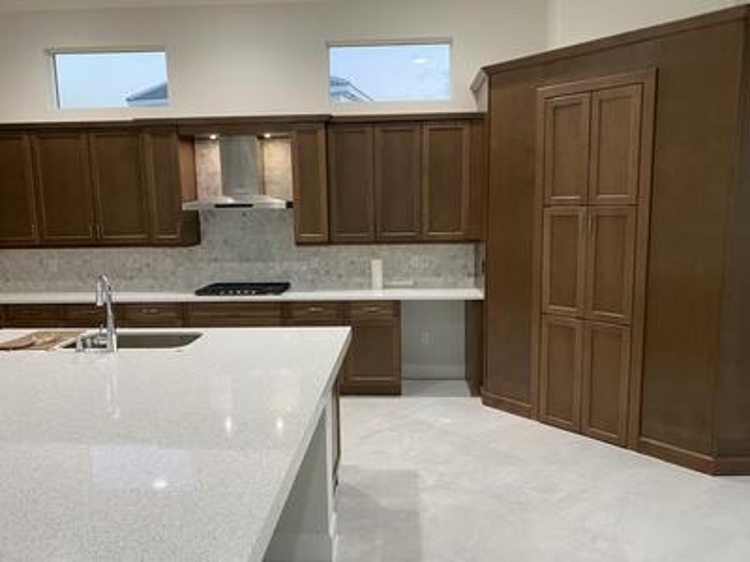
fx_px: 563
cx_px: 375
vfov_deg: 53.1
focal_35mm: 26
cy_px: 281
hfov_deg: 67.3
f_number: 1.8
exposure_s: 1/60
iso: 250
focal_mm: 4.25
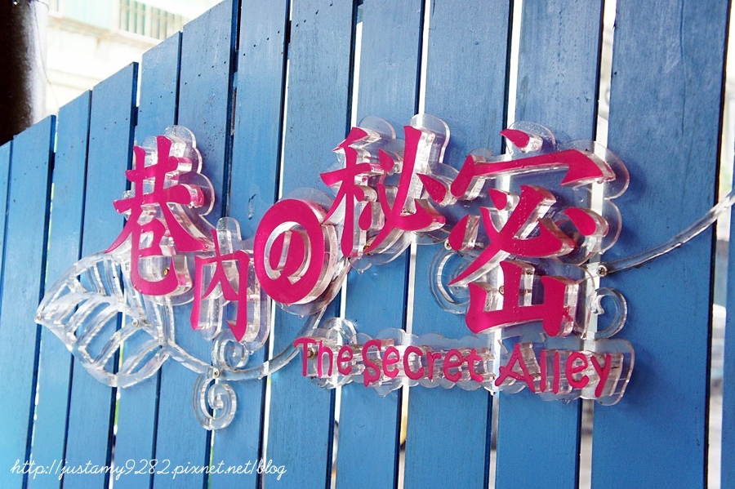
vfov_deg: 28.9
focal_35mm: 46
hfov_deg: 42.3
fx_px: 949
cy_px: 244
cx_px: 368
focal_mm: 31
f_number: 4.5
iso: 1000
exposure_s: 1/50
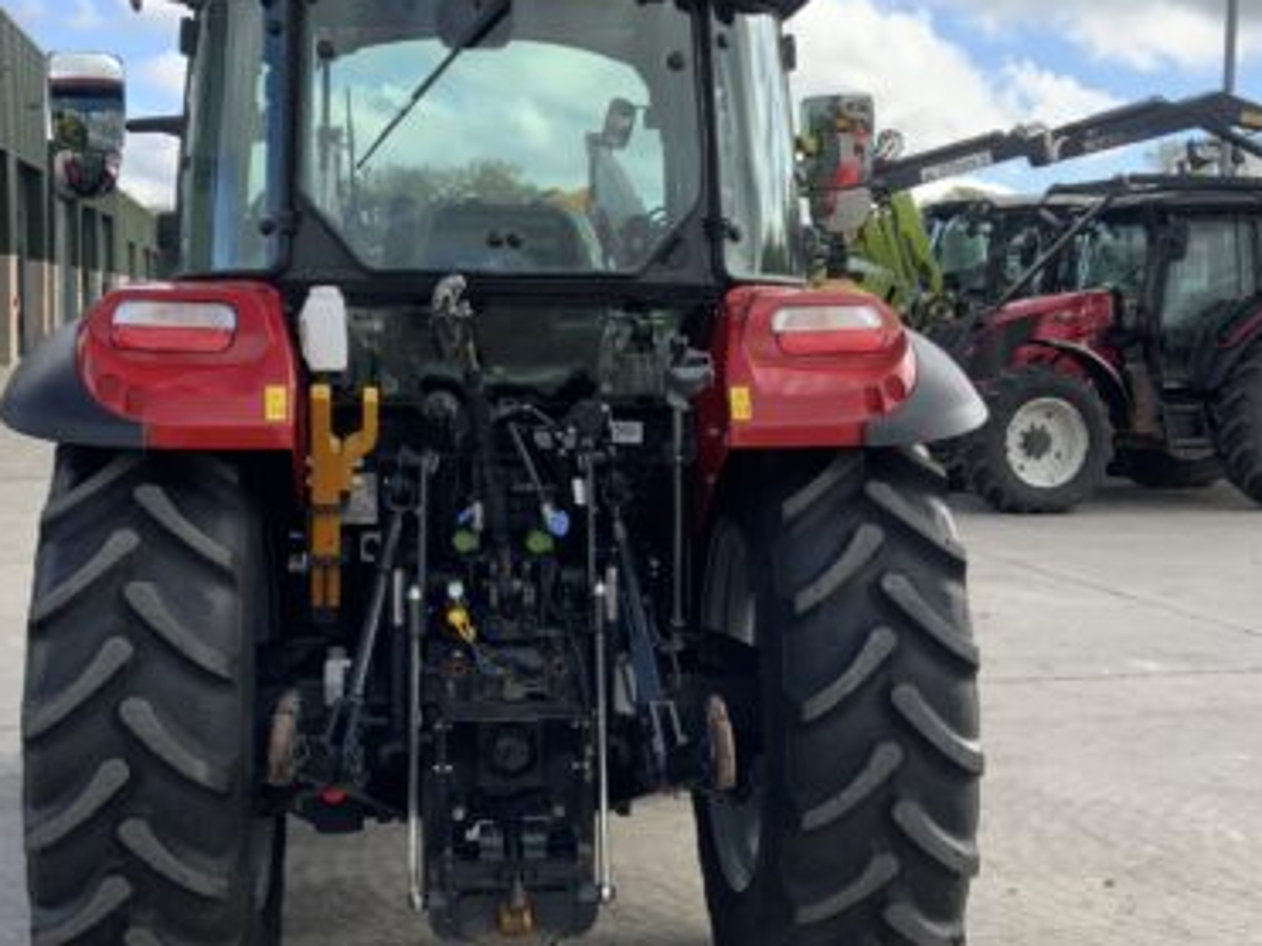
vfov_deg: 29.1
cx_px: 619
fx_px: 1822
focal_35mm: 50
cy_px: 456
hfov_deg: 38.2
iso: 16
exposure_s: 1/883
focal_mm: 3
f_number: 1.8
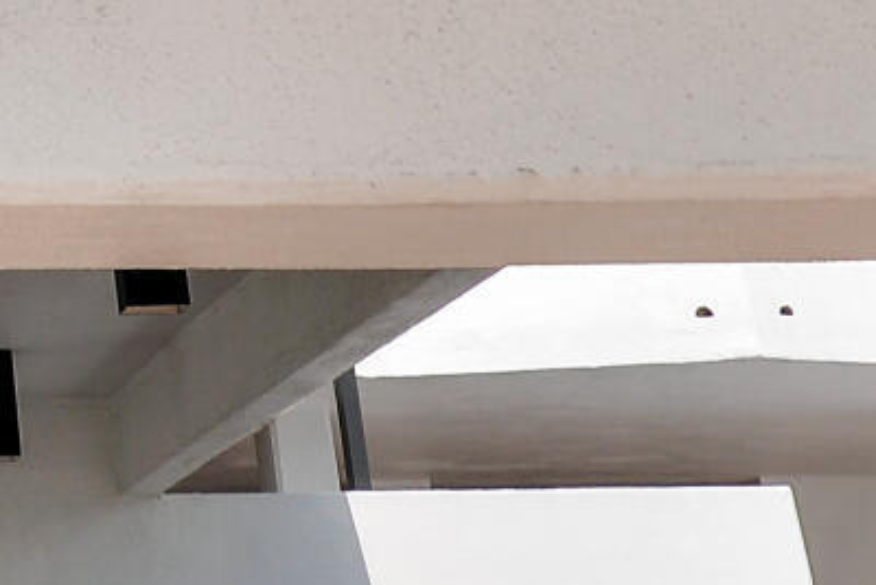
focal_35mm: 120
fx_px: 2921
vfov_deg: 8.2
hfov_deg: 15.5
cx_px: -517
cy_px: -1558
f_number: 8
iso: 125
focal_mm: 16
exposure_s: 1/320
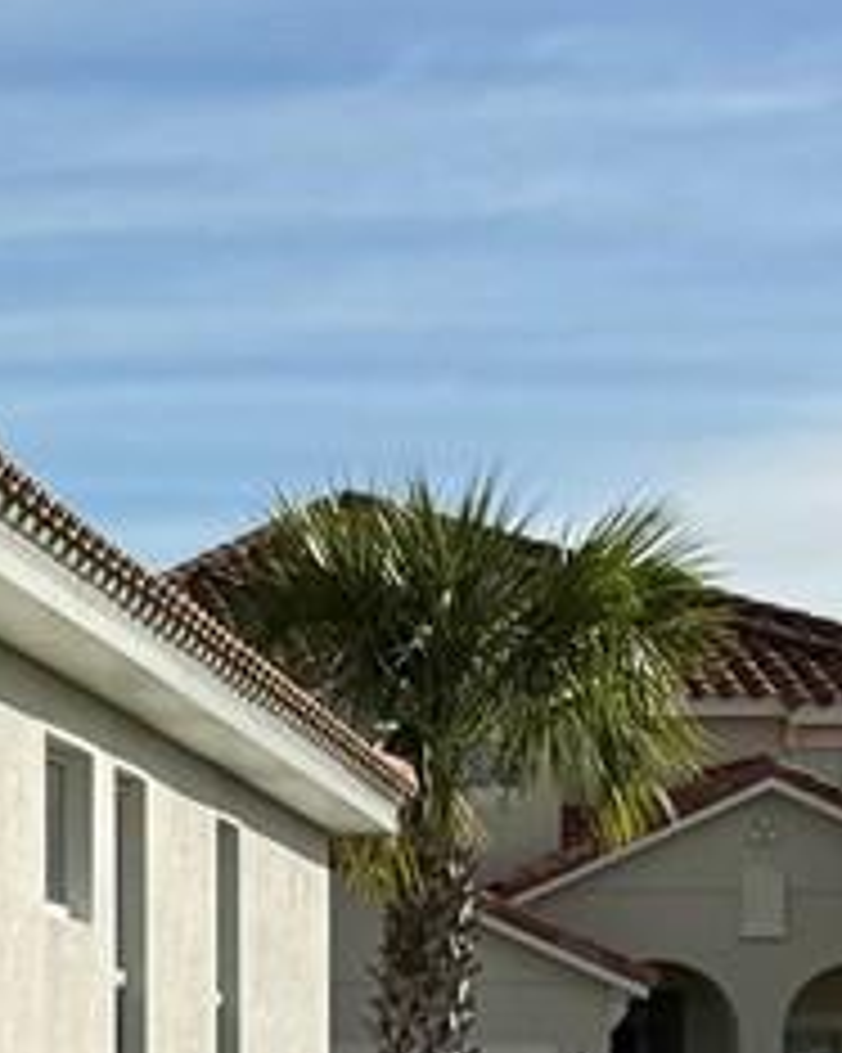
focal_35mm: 160
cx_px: -1963
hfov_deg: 7.9
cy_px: 945
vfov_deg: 12.0
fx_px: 4987
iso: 80
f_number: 1.78
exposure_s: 1/6410
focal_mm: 6.86
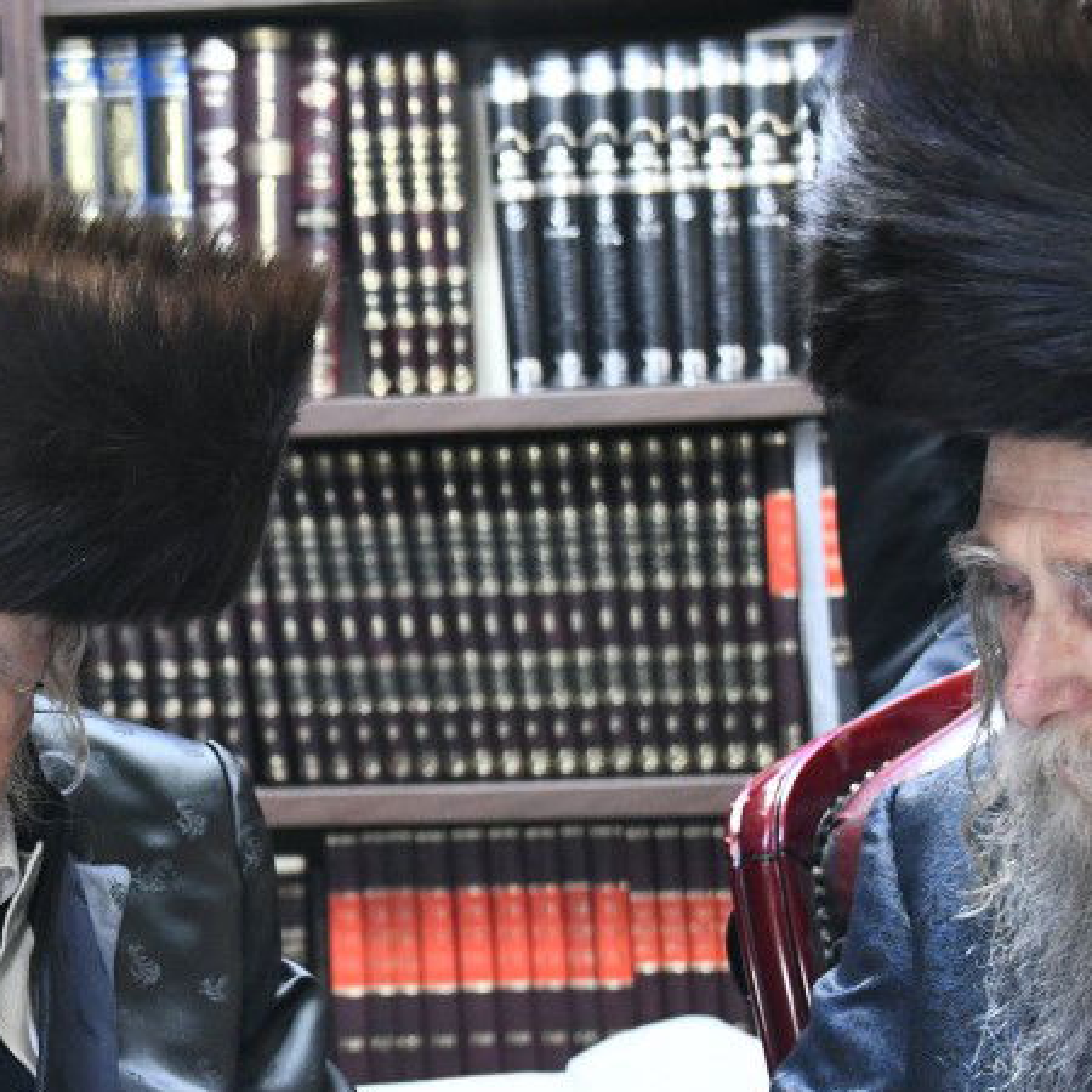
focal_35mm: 135
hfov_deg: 12.9
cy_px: 641
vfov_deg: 12.9
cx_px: 165
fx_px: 4818
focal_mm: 62
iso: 5000
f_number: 5
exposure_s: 1/50
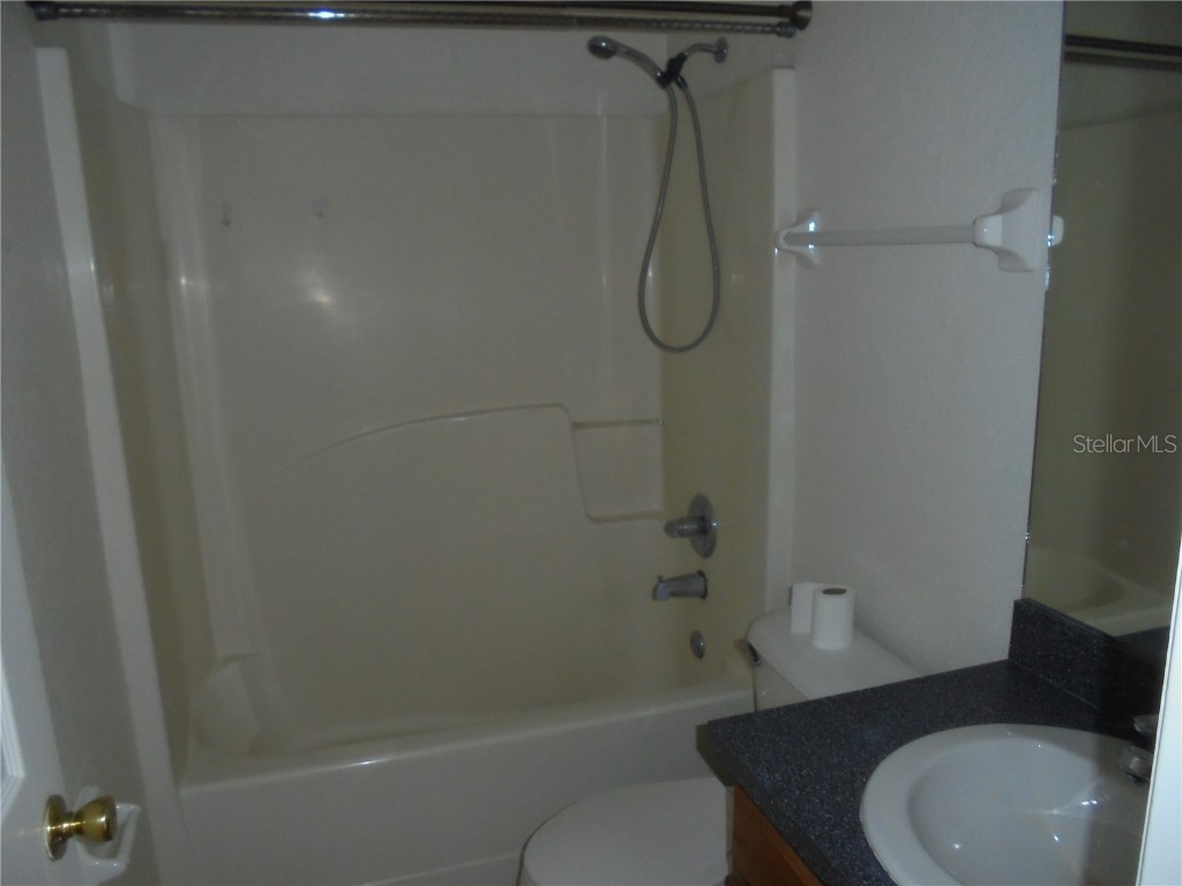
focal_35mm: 26
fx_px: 888
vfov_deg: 53.1
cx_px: 591
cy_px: 443
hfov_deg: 67.3
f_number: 3.5
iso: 200
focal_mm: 4.6
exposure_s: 1/30
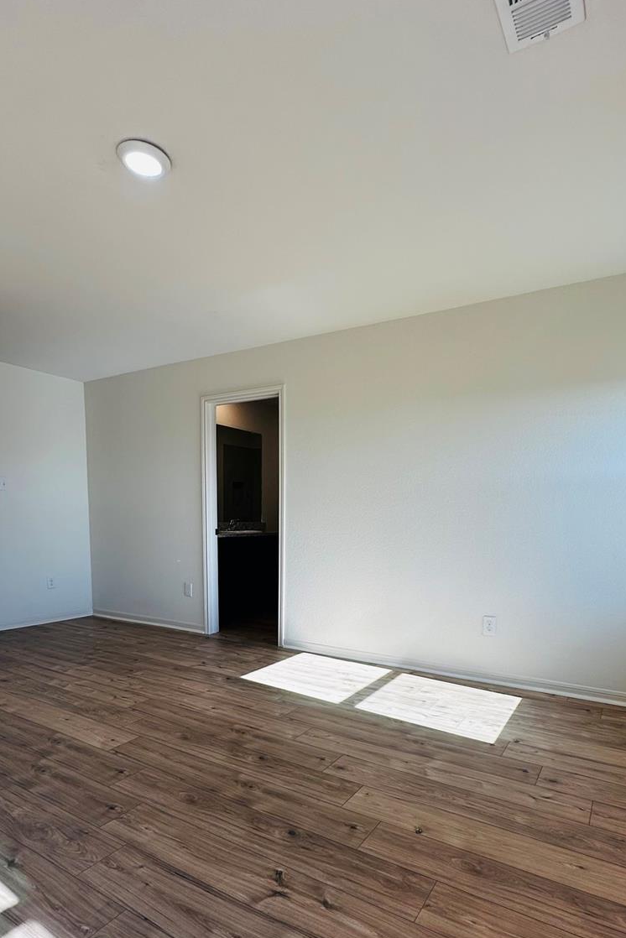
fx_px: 521
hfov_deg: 62.0
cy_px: 571
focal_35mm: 20
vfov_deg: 82.8
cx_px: 321
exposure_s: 1/200
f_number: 2.2
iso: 40
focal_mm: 2.22
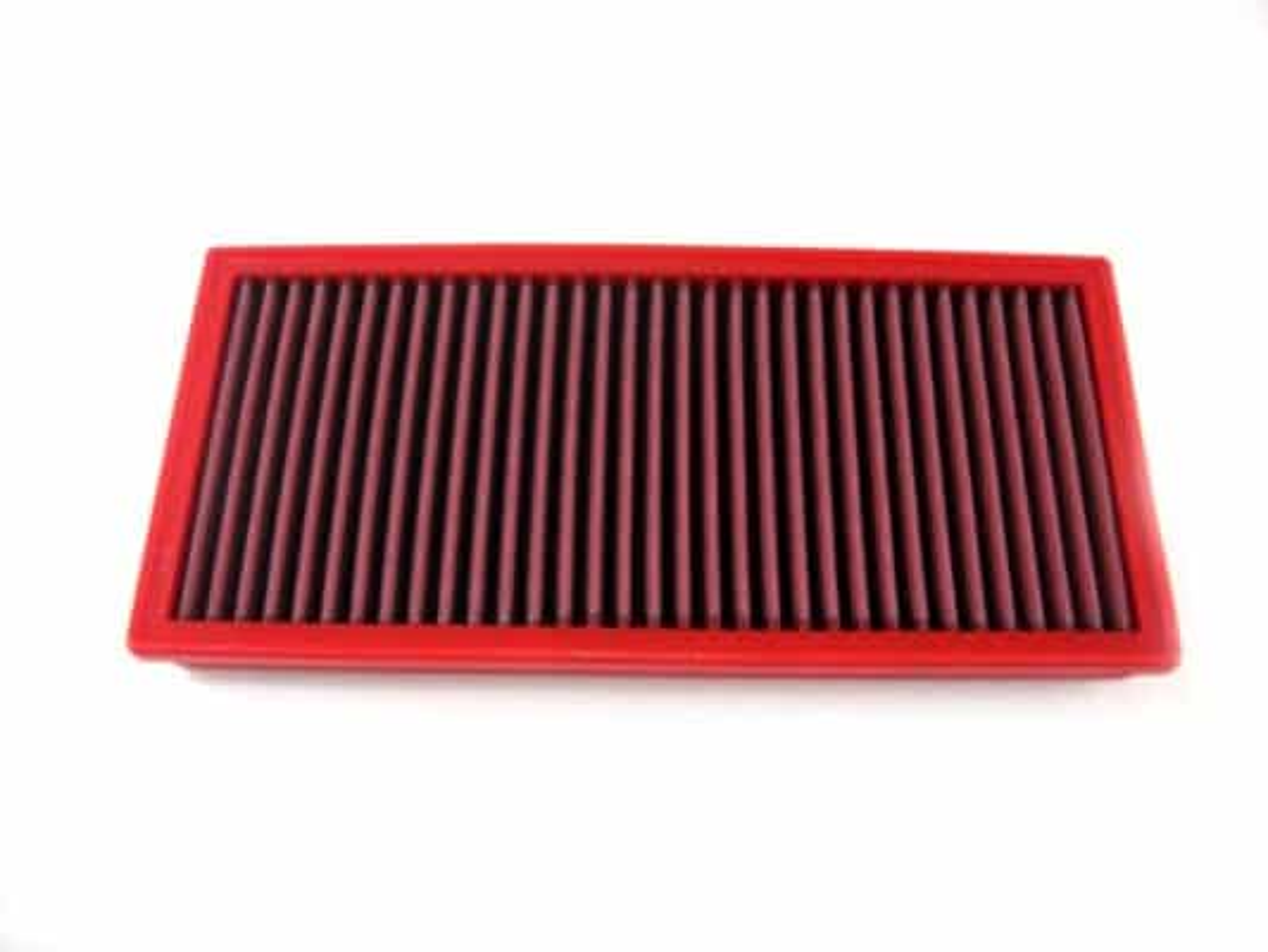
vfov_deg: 40.7
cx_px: 634
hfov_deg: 52.6
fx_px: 1282
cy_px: 476
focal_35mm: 35
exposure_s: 1/58.8
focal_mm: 5.7
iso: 166
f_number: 2.8
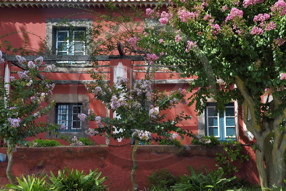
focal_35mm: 48
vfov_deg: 28.0
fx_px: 381
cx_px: 143
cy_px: 96
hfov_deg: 41.1
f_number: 10
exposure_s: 1/250
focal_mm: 48
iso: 200
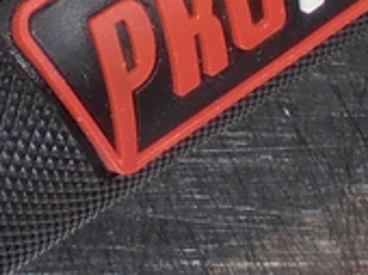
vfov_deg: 2.2
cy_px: -487
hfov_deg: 3.0
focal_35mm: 664
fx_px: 7049
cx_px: 52
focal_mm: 15.51
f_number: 5.1
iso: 125
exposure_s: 1/60
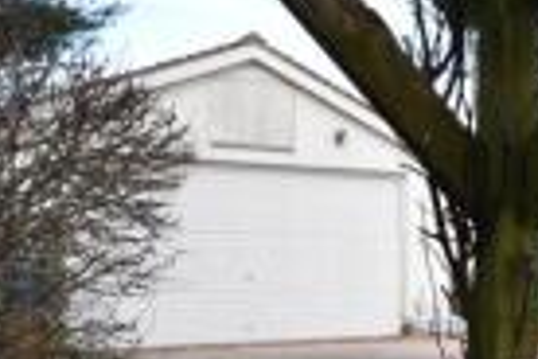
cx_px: 647
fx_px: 848
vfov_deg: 23.6
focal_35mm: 57
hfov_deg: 30.0
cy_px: 275
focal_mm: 11
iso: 400
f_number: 10
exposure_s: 1/200
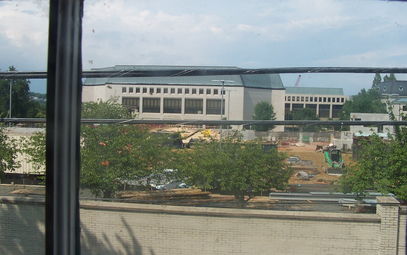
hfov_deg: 48.2
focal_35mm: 41
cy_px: 113
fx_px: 455
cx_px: 202
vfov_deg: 31.2
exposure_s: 1/350
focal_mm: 6.3
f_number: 5.6
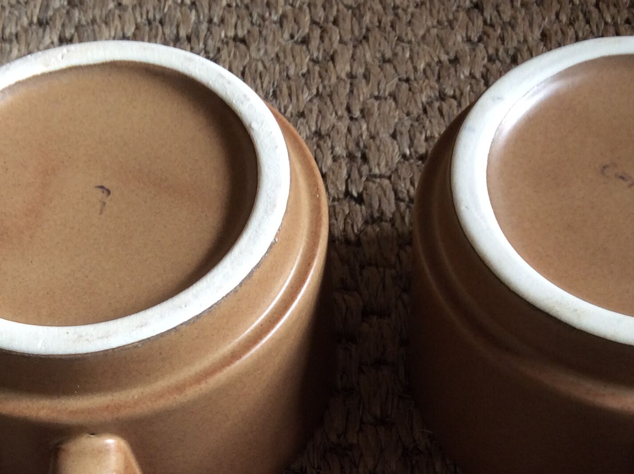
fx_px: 1061
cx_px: 341
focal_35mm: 58
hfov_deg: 33.3
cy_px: 321
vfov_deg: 25.0
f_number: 2.4
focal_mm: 3.3
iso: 50
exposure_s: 1/25
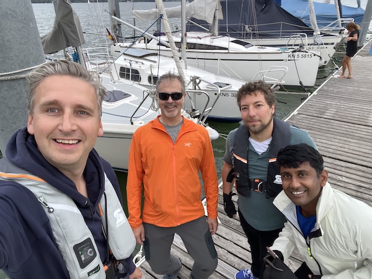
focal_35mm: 23
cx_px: 186
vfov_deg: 58.9
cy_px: 140
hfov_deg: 73.9
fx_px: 247
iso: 32
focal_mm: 2.71
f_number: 2.2
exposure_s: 1/122
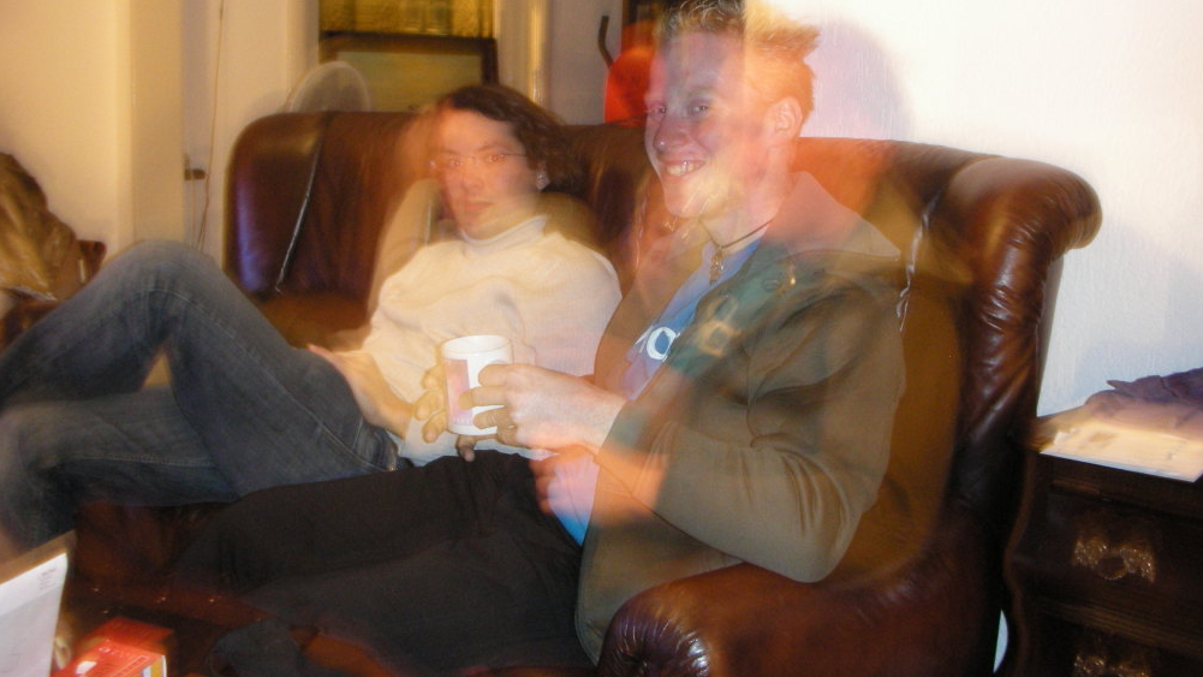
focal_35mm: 39
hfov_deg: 51.6
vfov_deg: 30.3
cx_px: 603
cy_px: 242
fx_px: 1244
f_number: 3
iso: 200
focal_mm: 5.8
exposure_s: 2
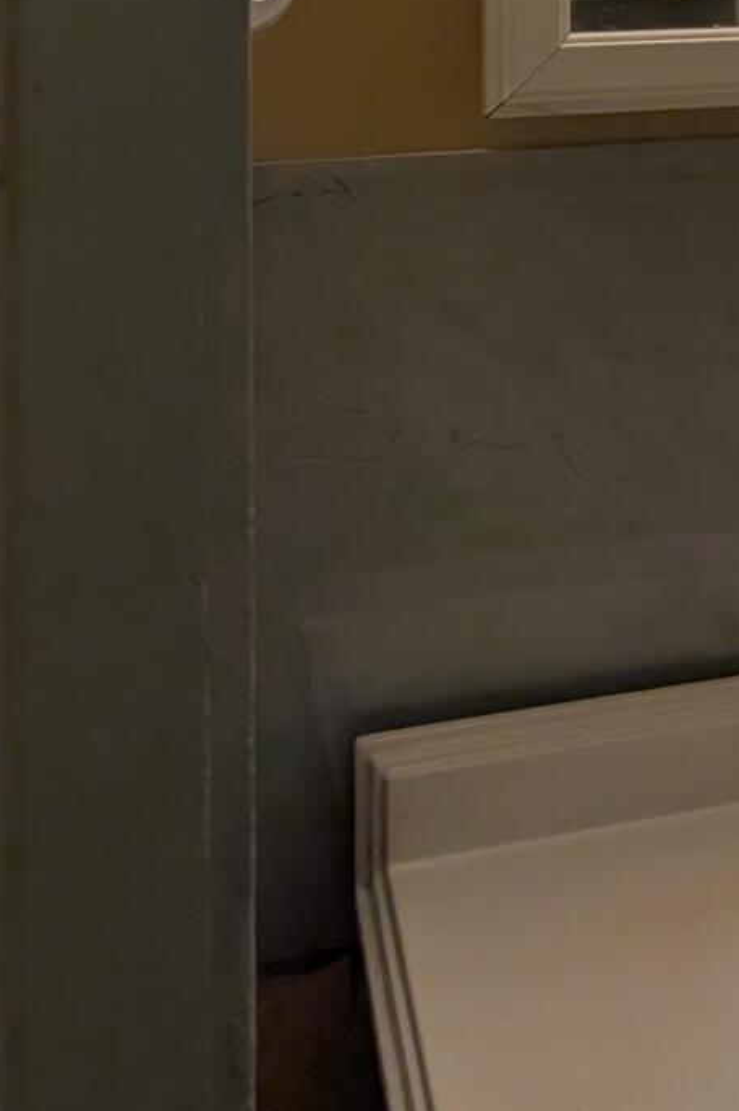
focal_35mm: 73
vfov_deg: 25.9
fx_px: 2250
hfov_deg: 16.6
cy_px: -76
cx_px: 1187
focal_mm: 6.9
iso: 28
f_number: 1.68
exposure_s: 1/120
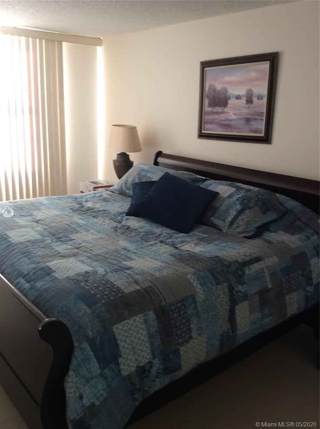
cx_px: 160
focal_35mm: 32
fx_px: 396
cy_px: 214
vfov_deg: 56.9
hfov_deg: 44.0
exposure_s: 1/24
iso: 50
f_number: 2.4
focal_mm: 3.3
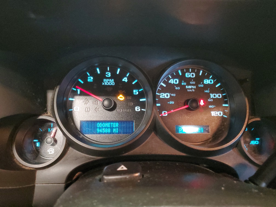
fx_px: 207
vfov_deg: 53.1
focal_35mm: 26
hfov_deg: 67.3
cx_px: 138
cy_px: 104
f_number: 1.5
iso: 645
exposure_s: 1/15
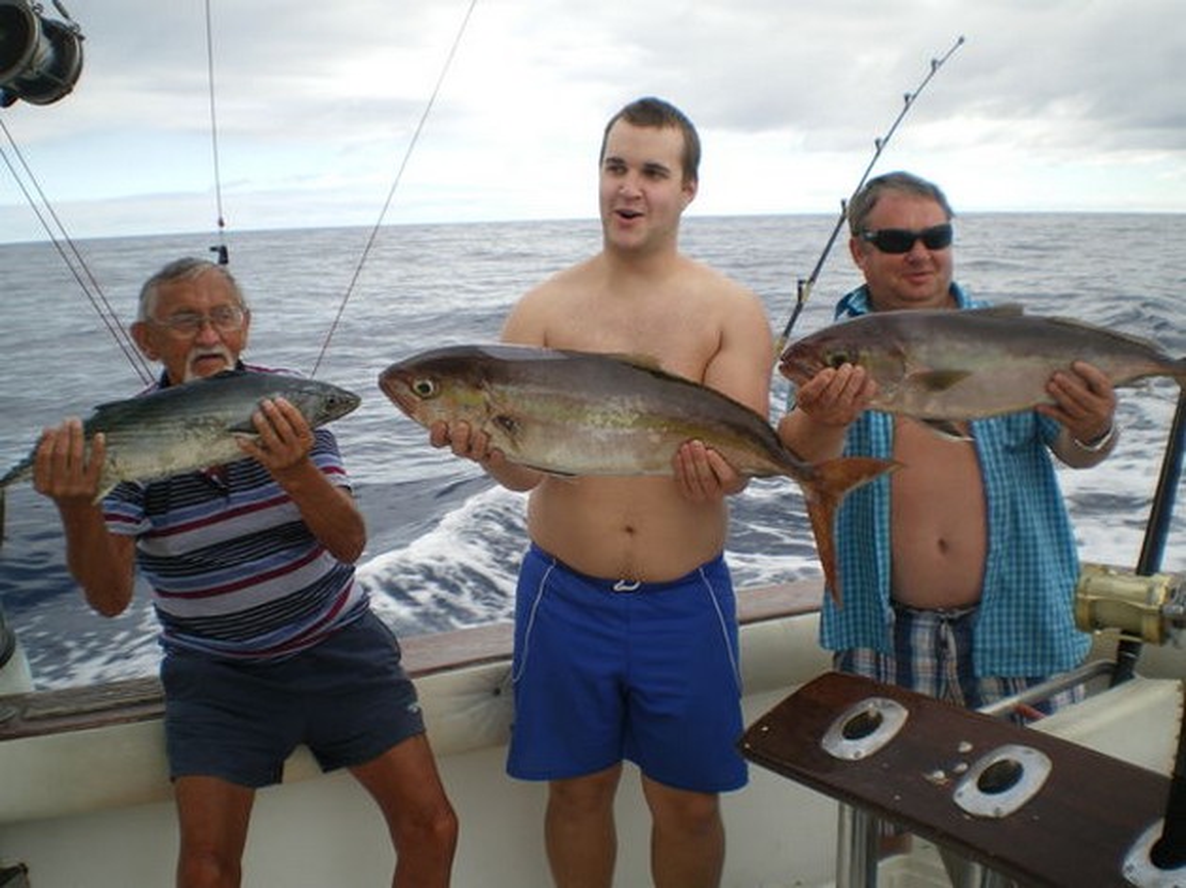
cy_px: 444
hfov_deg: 51.4
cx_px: 593
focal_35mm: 36
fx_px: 1233
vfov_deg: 39.6
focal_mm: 6.3
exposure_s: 1/160
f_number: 4.6
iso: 50
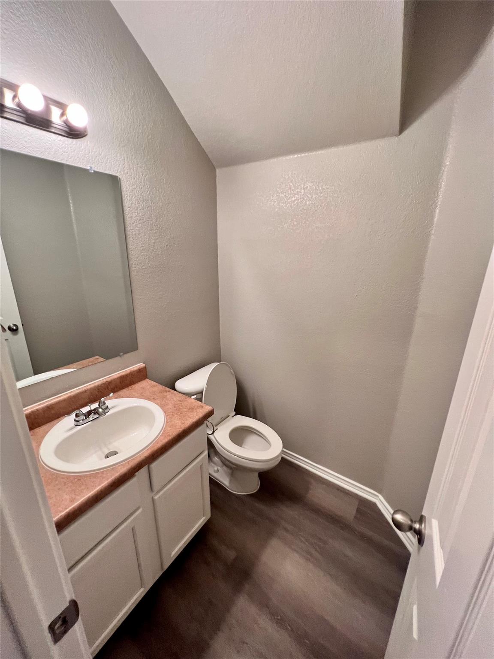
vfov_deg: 106.2
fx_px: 247
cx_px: 247
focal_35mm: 13
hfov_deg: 89.9
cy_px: 330
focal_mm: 1.57
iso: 200
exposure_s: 1/120
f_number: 1.8
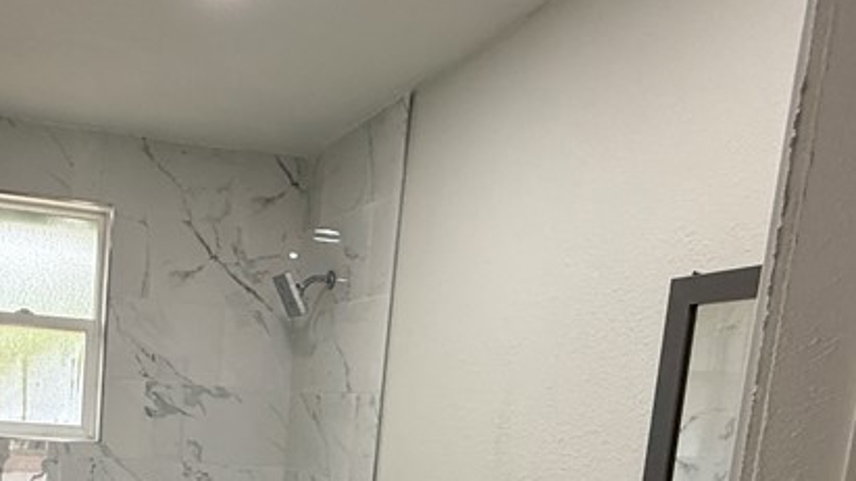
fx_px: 862
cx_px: 192
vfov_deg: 28.5
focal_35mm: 38
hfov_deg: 50.1
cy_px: 521
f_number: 2.2
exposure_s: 1/120
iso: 160
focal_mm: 2.22
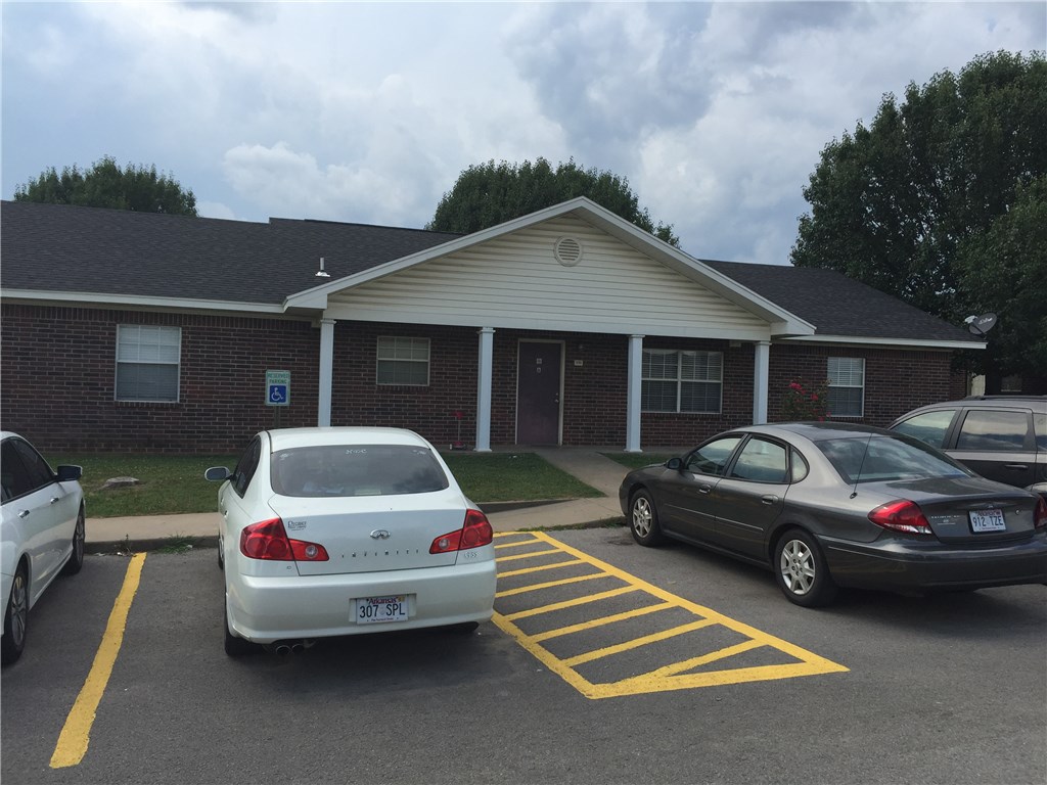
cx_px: 524
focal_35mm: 29
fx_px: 877
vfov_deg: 48.2
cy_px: 392
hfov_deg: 61.7
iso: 32
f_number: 2.2
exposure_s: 1/1130
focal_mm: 4.15
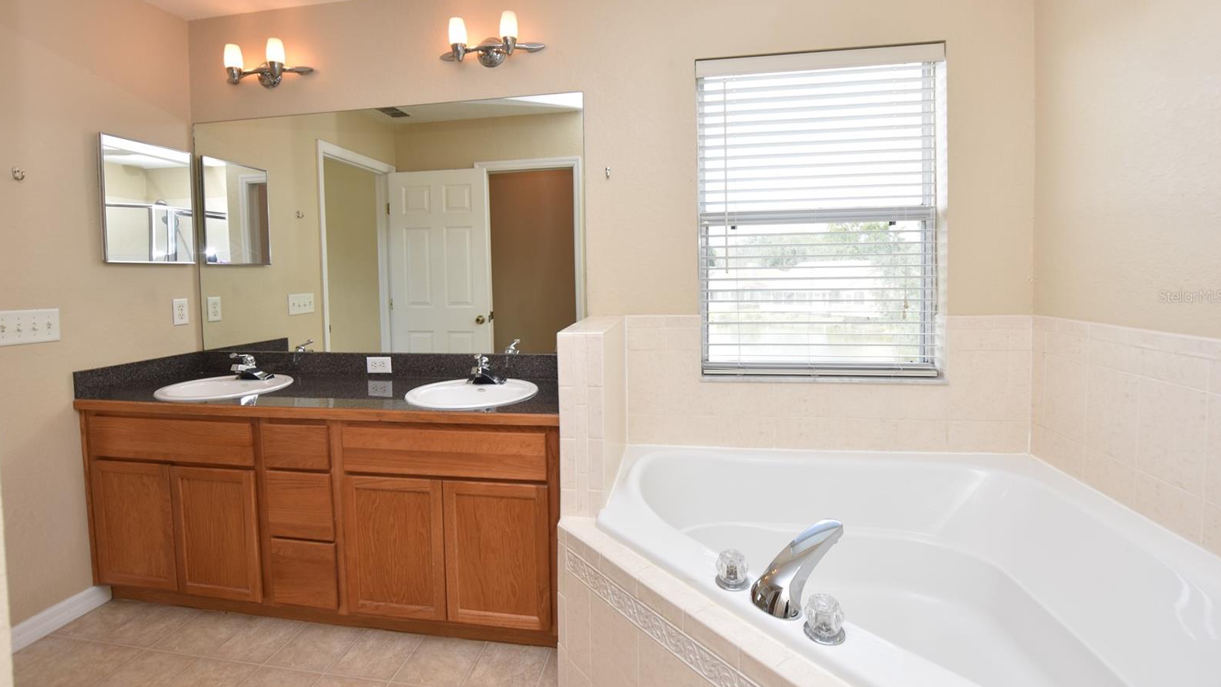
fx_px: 518
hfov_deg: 99.4
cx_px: 606
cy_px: 296
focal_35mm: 16
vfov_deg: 66.8
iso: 200
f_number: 5
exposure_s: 1/100
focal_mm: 10
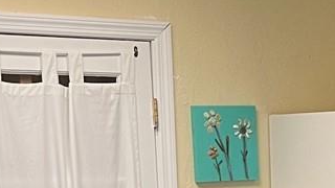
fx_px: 1208
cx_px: 371
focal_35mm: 136
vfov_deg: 8.4
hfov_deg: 15.4
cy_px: 406
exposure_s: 1/60
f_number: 1.6
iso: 100
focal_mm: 5.1
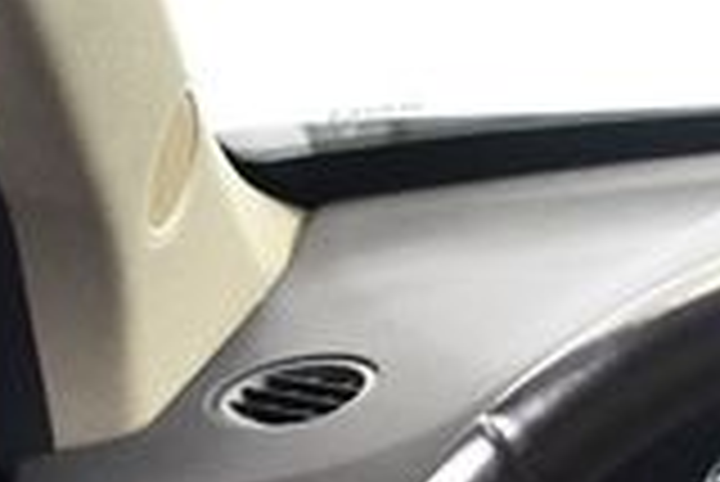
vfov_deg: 9.0
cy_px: 959
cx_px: 1012
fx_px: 2883
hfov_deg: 13.6
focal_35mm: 144
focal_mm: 18
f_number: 3.5
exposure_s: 1/60
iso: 3600
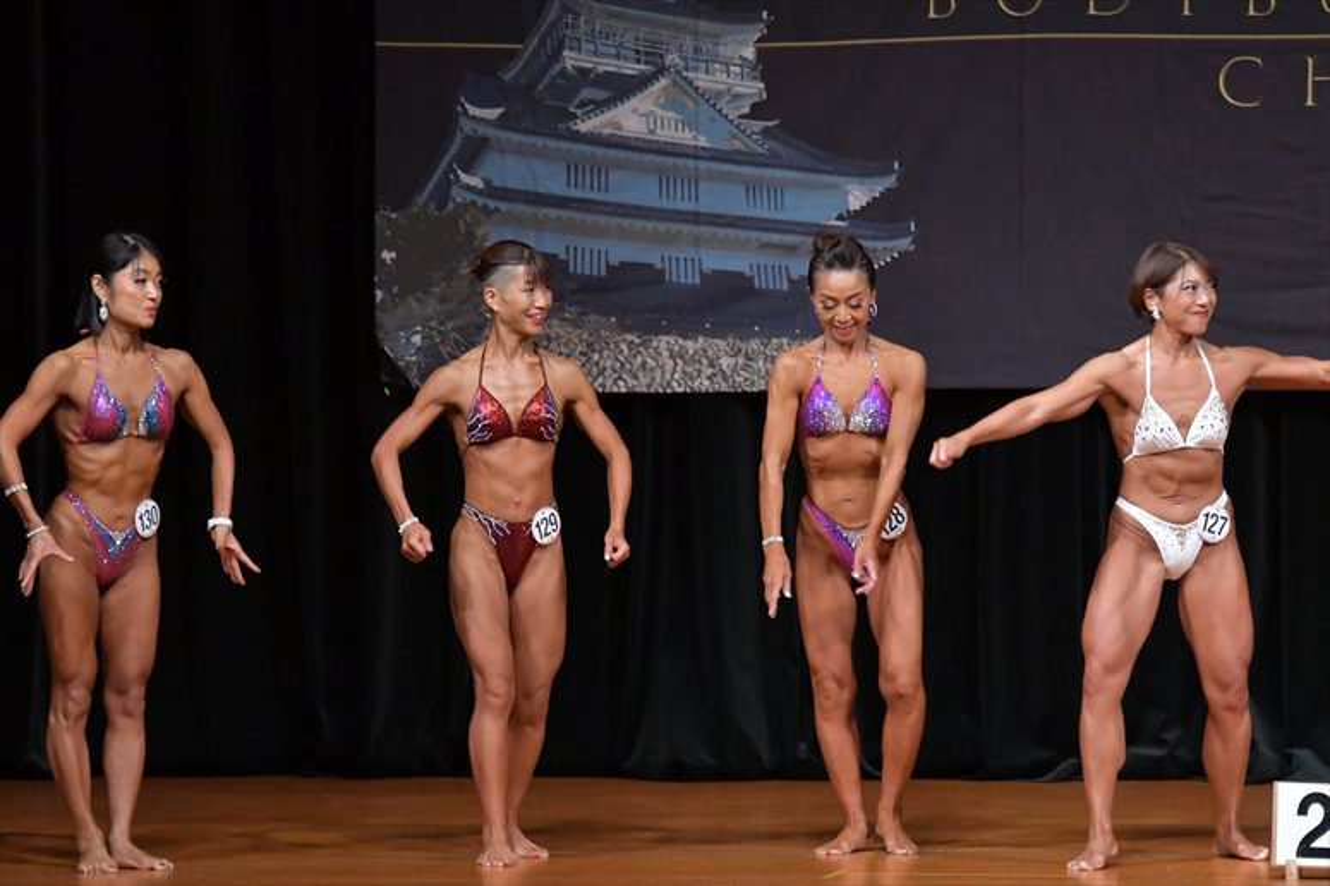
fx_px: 9416
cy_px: 443
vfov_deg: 5.4
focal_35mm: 255
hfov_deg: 8.1
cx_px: 665
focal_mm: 170
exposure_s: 1/400
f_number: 5.6
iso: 5000
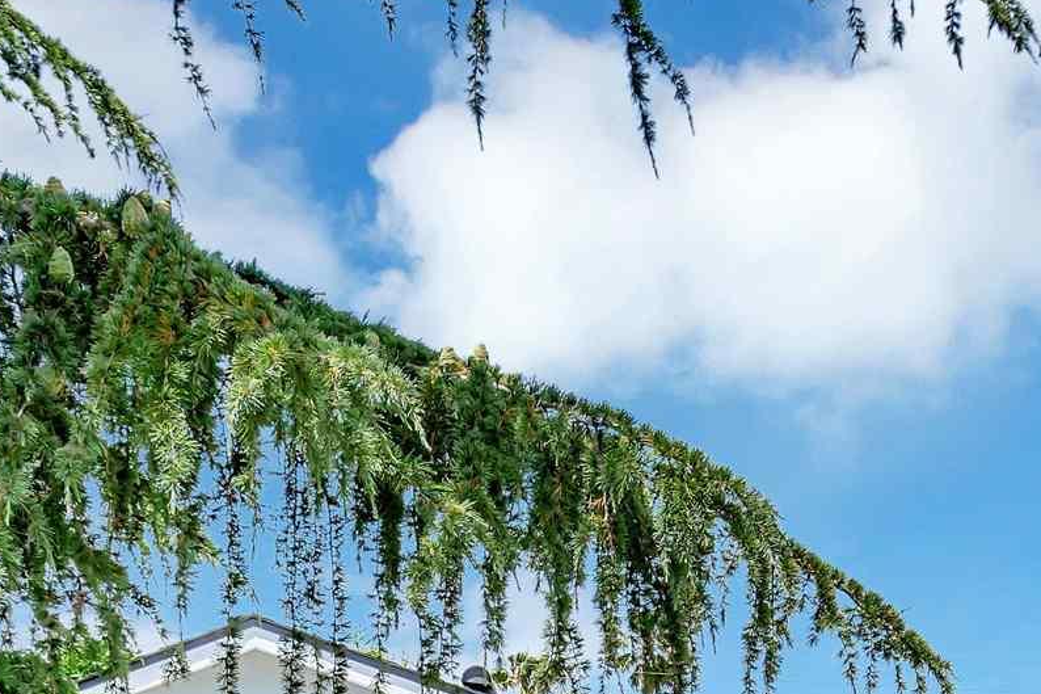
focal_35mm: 89
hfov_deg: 22.7
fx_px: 2573
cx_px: 737
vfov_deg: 13.8
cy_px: 1207
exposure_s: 1/320
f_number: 8
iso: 100
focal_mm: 23
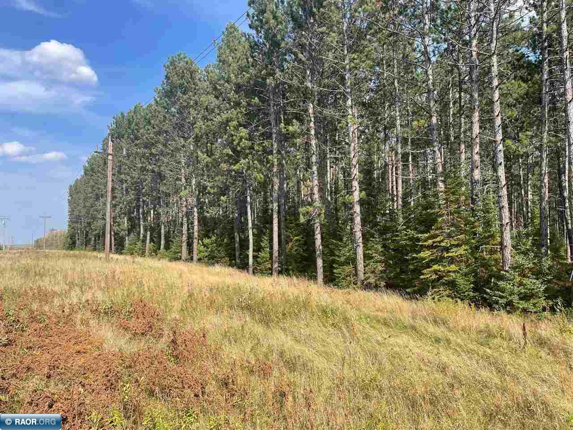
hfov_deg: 67.3
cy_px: 215
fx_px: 430
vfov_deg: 53.1
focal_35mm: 26
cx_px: 286
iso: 32
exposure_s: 1/1490
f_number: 1.6
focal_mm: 4.2
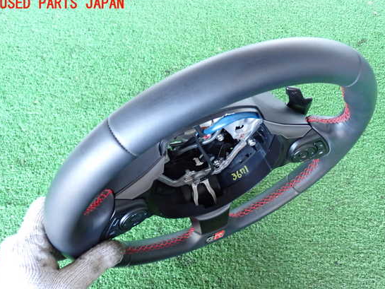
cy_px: 154
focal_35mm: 33
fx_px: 367
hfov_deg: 55.3
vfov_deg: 42.9
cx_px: 208
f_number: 2.3
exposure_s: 1/30
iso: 640
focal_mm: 5.4
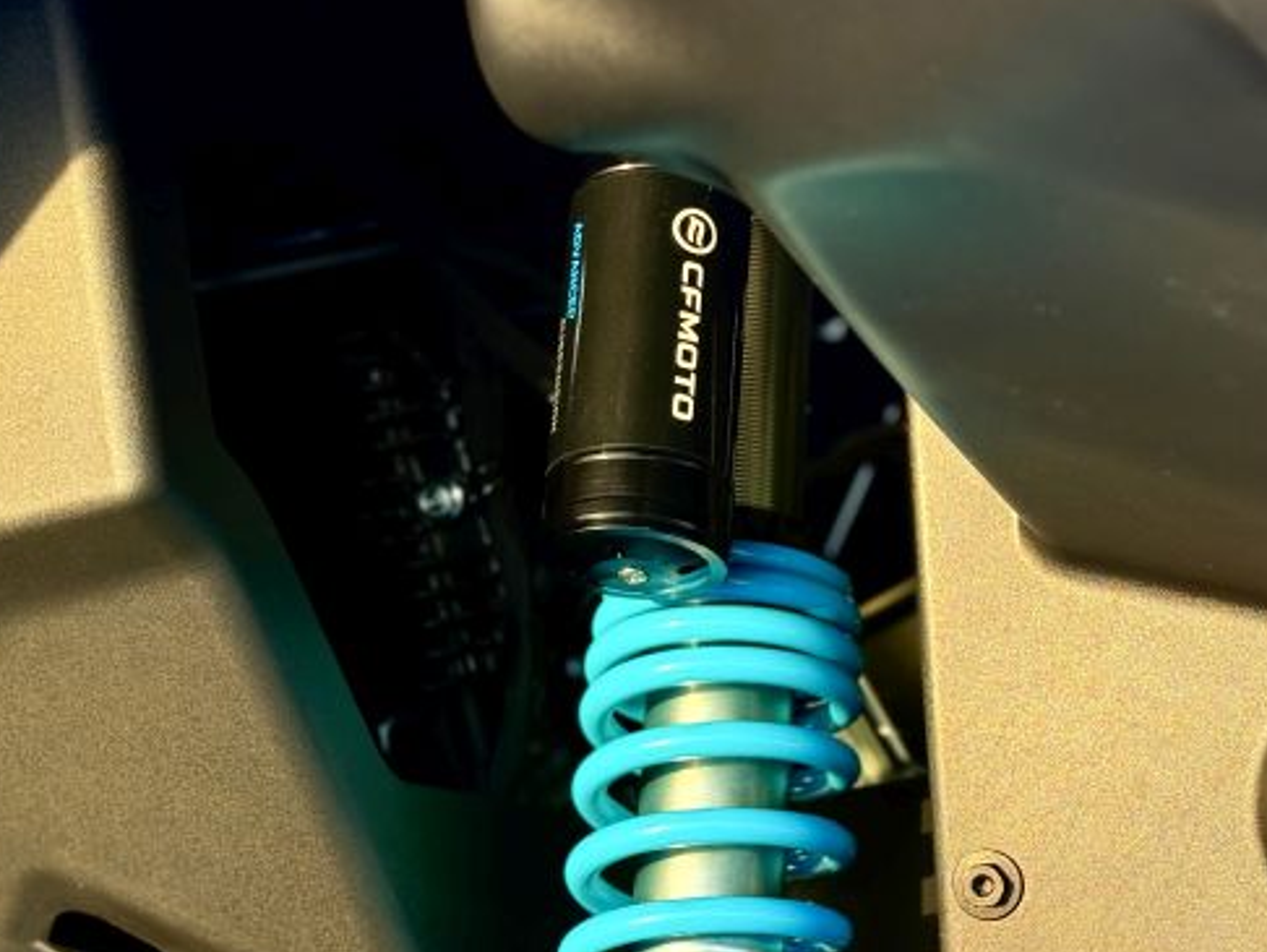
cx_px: 628
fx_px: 2893
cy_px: 717
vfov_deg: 18.6
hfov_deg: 24.7
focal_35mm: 79
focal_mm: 6.76
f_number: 1.78
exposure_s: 1/390
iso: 80
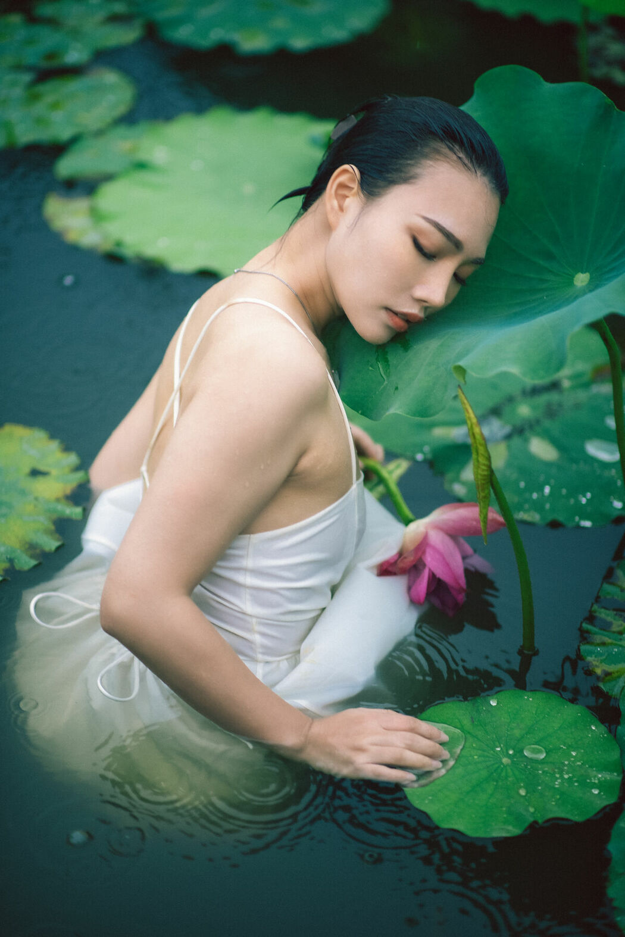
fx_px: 2212
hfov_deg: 16.1
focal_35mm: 85
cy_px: 468
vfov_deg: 23.9
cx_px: 312
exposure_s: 1/640
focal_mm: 85
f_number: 1.4
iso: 320
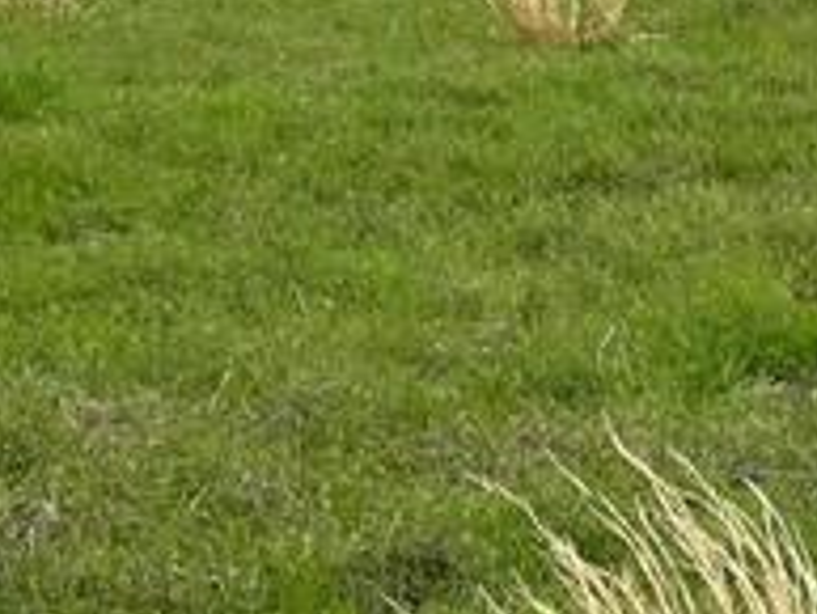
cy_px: -161
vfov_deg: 5.8
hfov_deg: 7.4
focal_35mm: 255
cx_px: 1803
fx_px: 6022
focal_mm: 6.86
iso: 64
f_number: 1.78
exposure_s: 1/4785
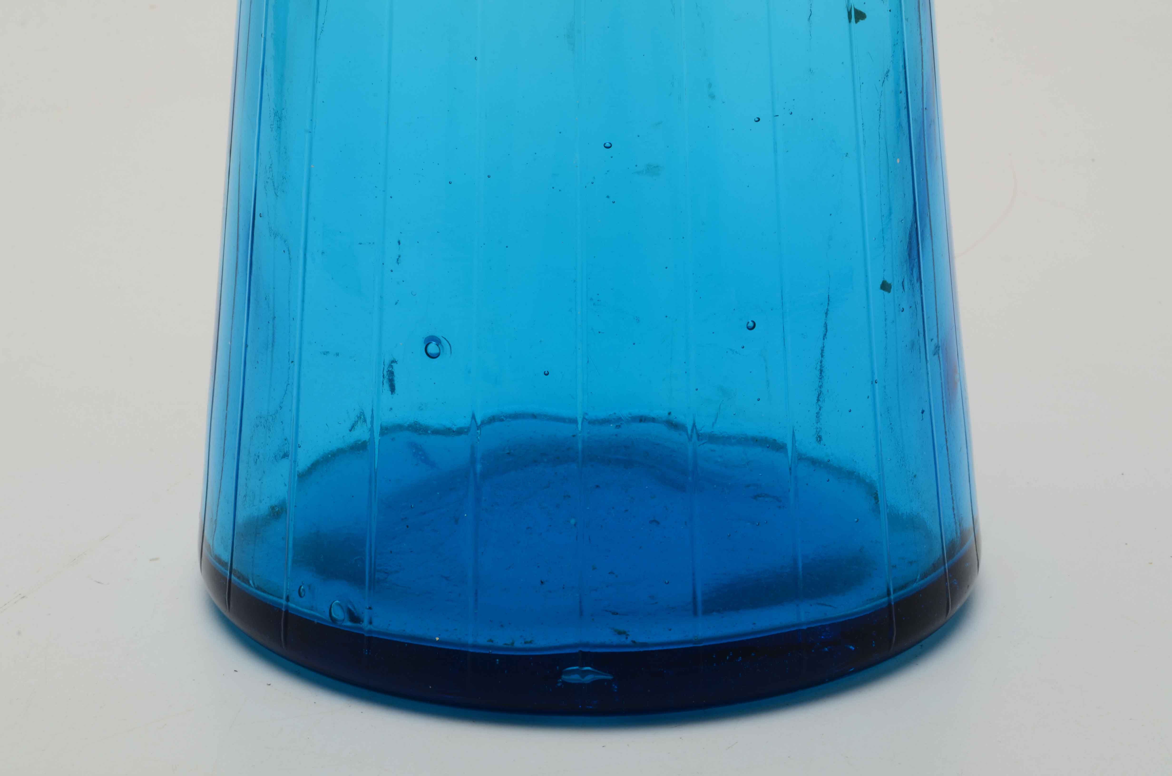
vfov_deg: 16.5
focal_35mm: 82
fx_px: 2680
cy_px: 388
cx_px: 586
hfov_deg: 24.7
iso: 100
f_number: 32
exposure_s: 1/160
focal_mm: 55
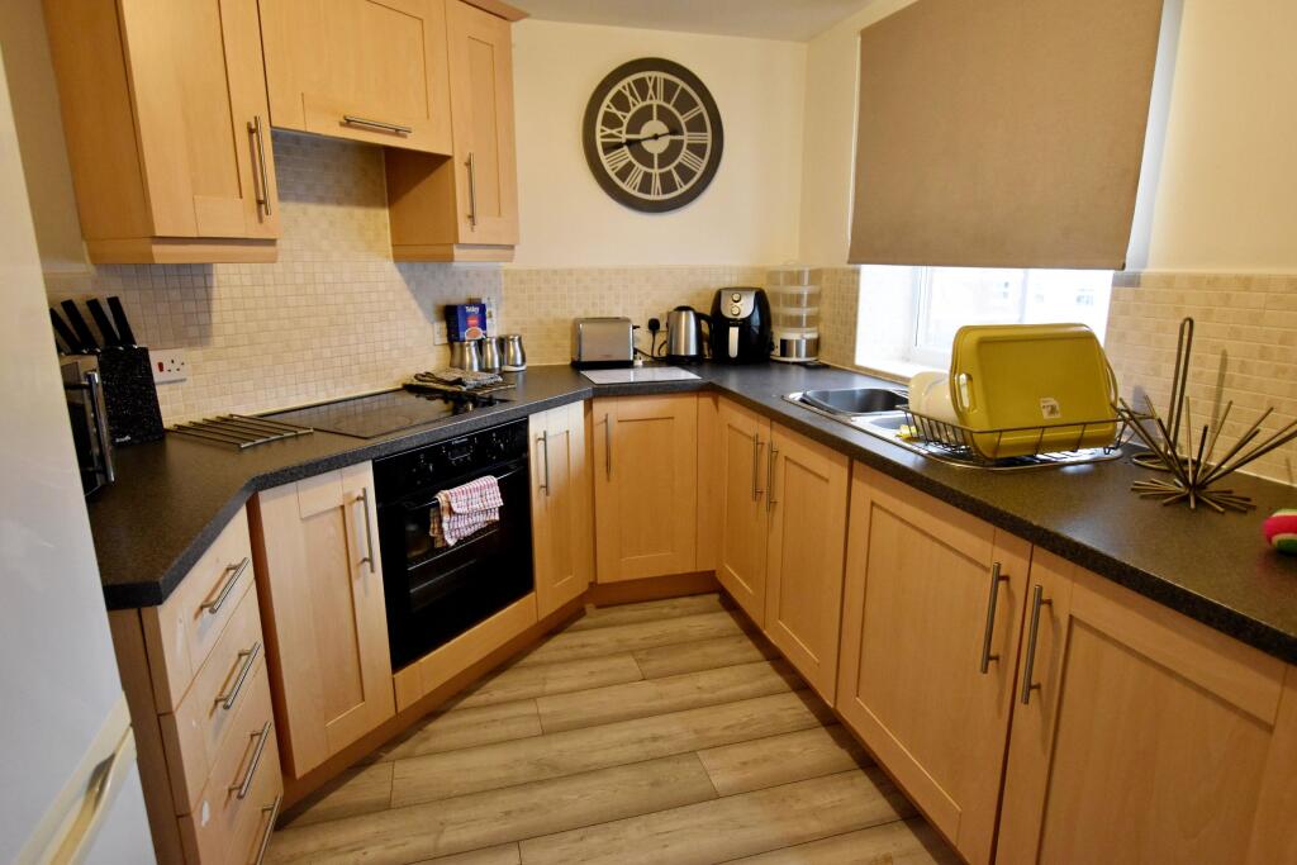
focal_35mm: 20
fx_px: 703
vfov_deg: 63.2
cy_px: 432
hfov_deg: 85.4
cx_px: 648
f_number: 3.5
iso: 2200
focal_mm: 13
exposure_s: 1/125
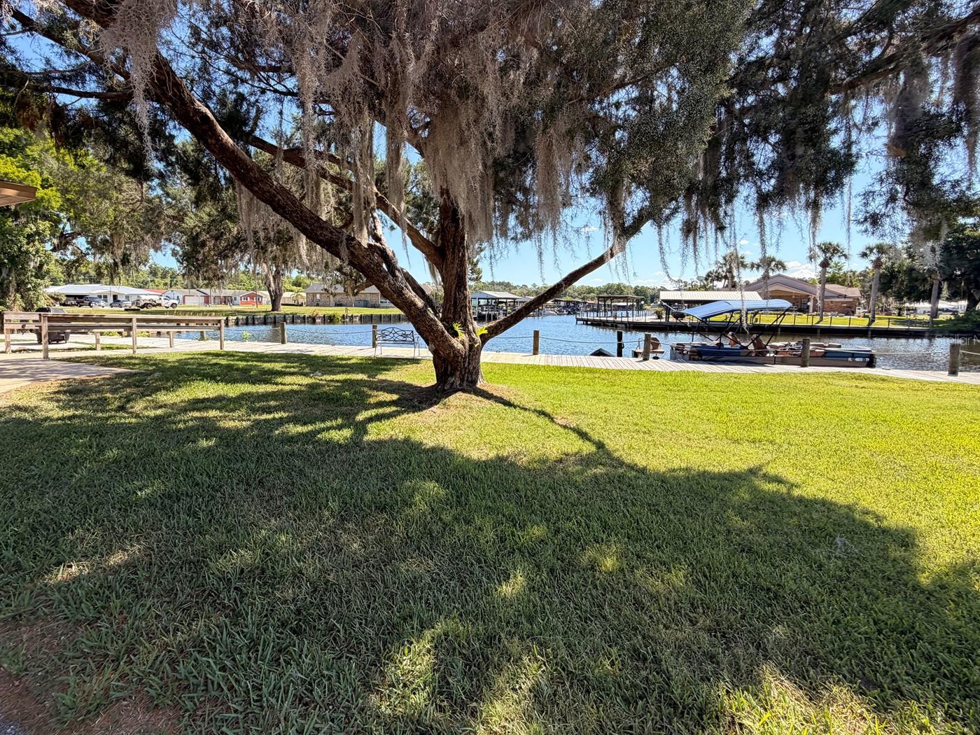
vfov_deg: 78.0
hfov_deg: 94.2
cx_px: 441
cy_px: 340
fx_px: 453
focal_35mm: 16
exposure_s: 1/549
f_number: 2.2
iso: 40
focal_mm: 2.22
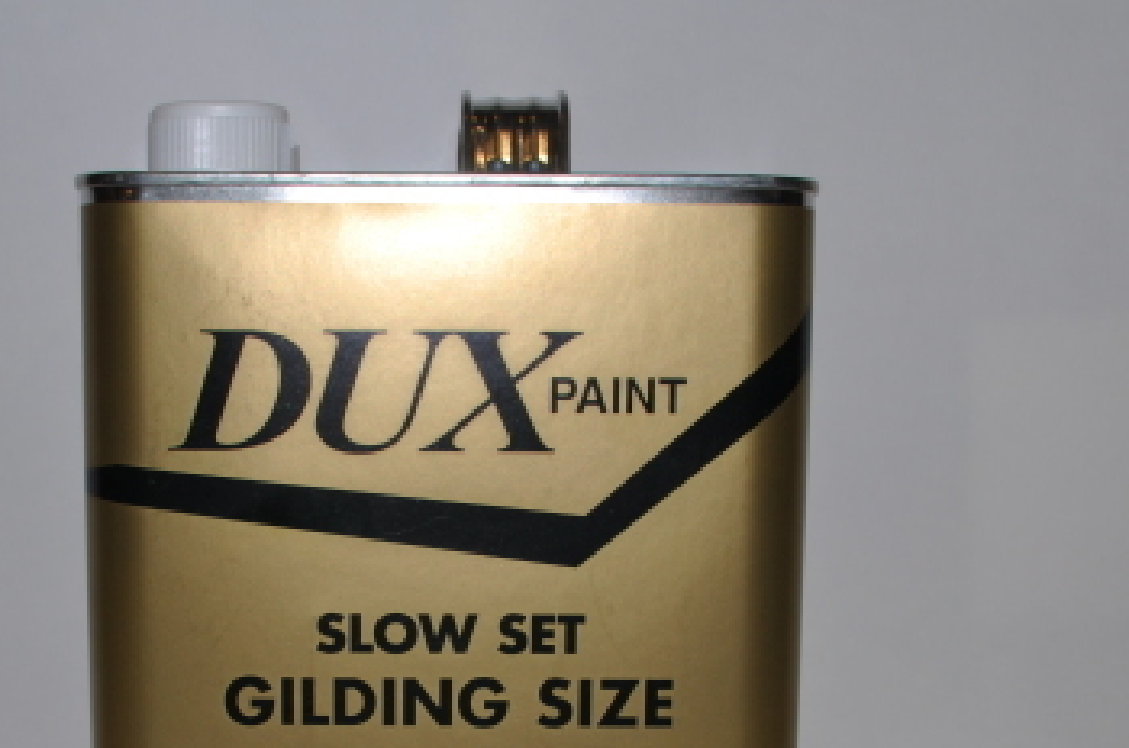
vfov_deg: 21.4
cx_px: 448
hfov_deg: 32.3
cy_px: 638
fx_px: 1941
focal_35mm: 62
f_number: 9
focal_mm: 24
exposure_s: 1/125
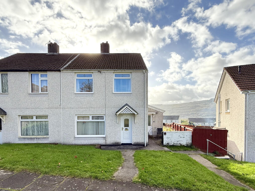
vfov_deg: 85.7
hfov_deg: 102.1
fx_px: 103
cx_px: 128
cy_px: 96
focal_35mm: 14
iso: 50
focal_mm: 2.22
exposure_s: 1/1017
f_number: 2.2
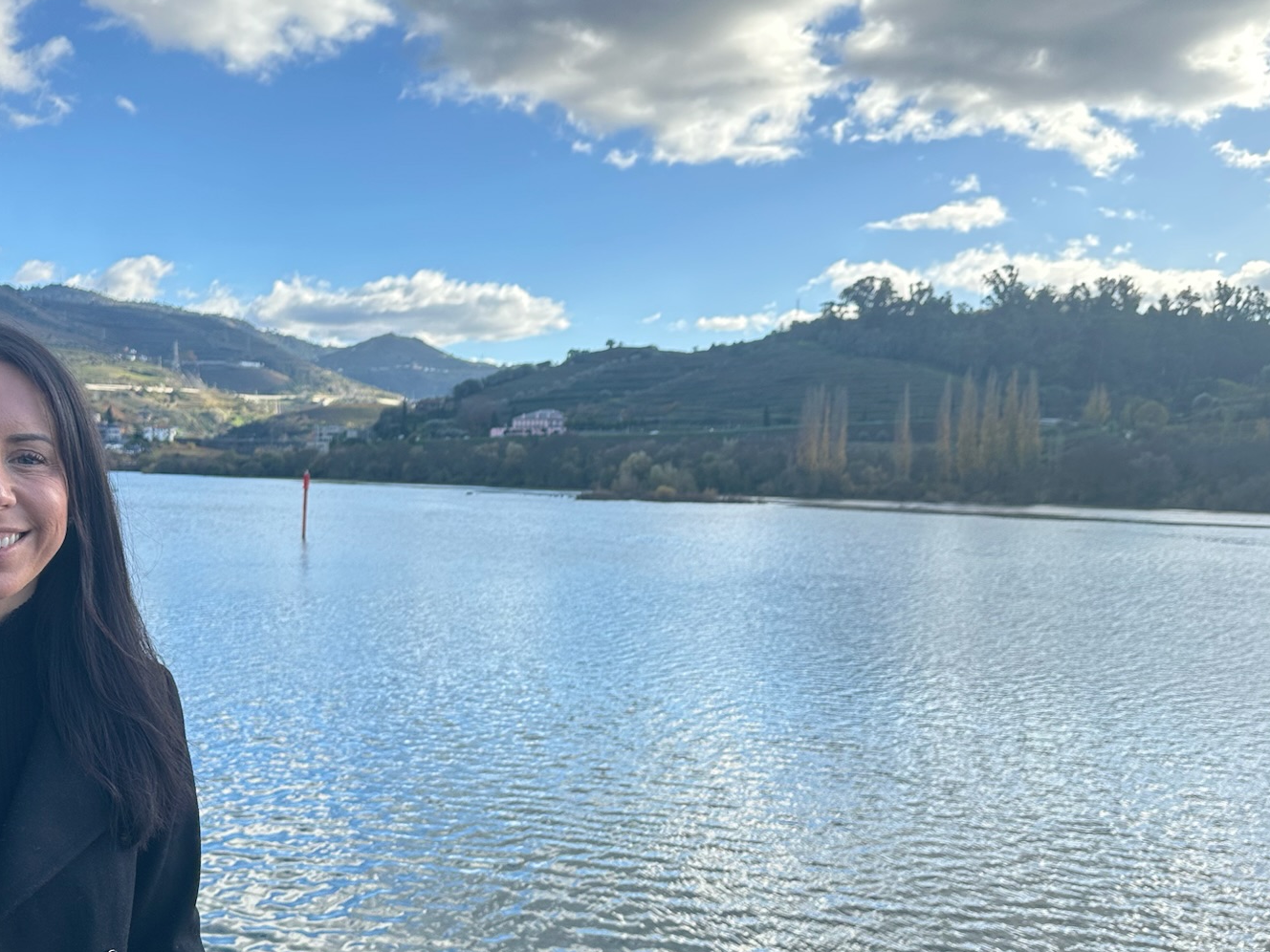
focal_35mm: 37
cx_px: 484
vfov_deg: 38.5
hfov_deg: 49.7
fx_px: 1357
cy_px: 581
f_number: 1.78
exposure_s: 1/1880
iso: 80
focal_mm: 6.86
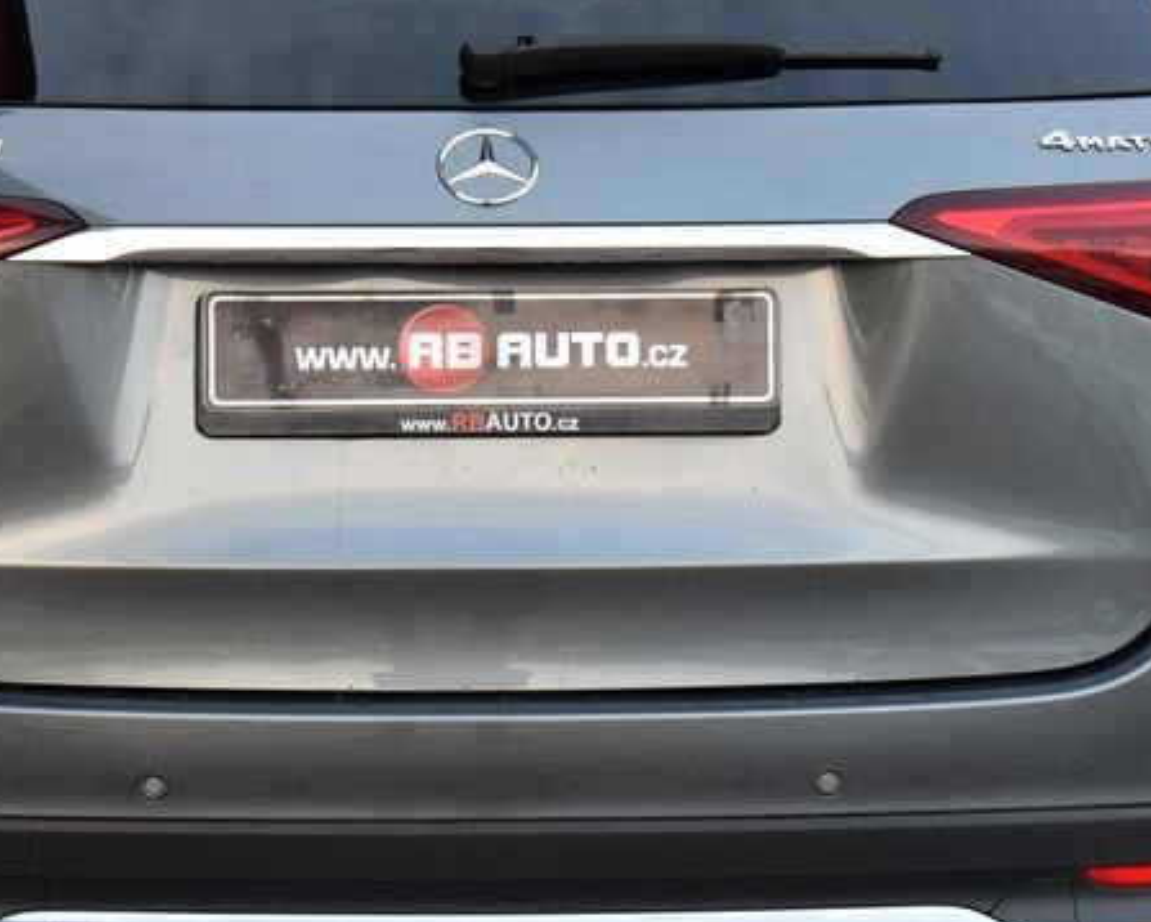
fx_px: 2931
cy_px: 399
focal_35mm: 86
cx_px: 435
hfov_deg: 22.2
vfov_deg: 17.9
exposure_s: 1/80
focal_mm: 40
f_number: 4.5
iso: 500
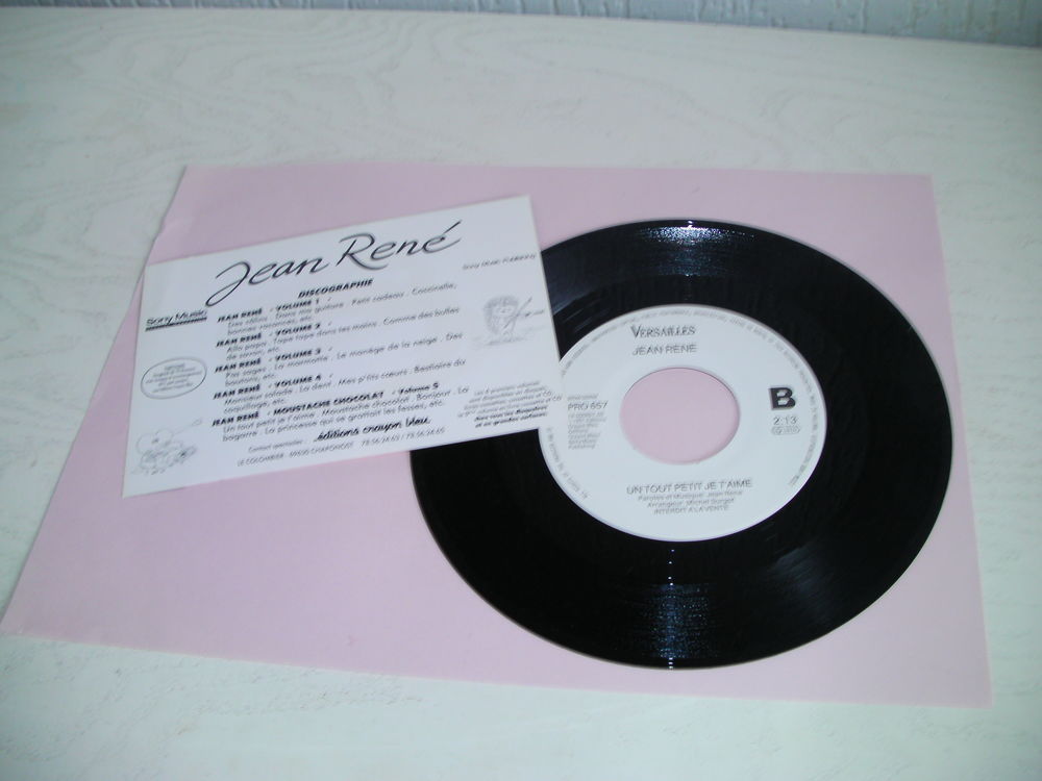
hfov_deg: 49.0
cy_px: 390
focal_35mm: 38
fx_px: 1144
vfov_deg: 37.7
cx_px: 521
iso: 67
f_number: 3.5
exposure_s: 1/30
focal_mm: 6.3
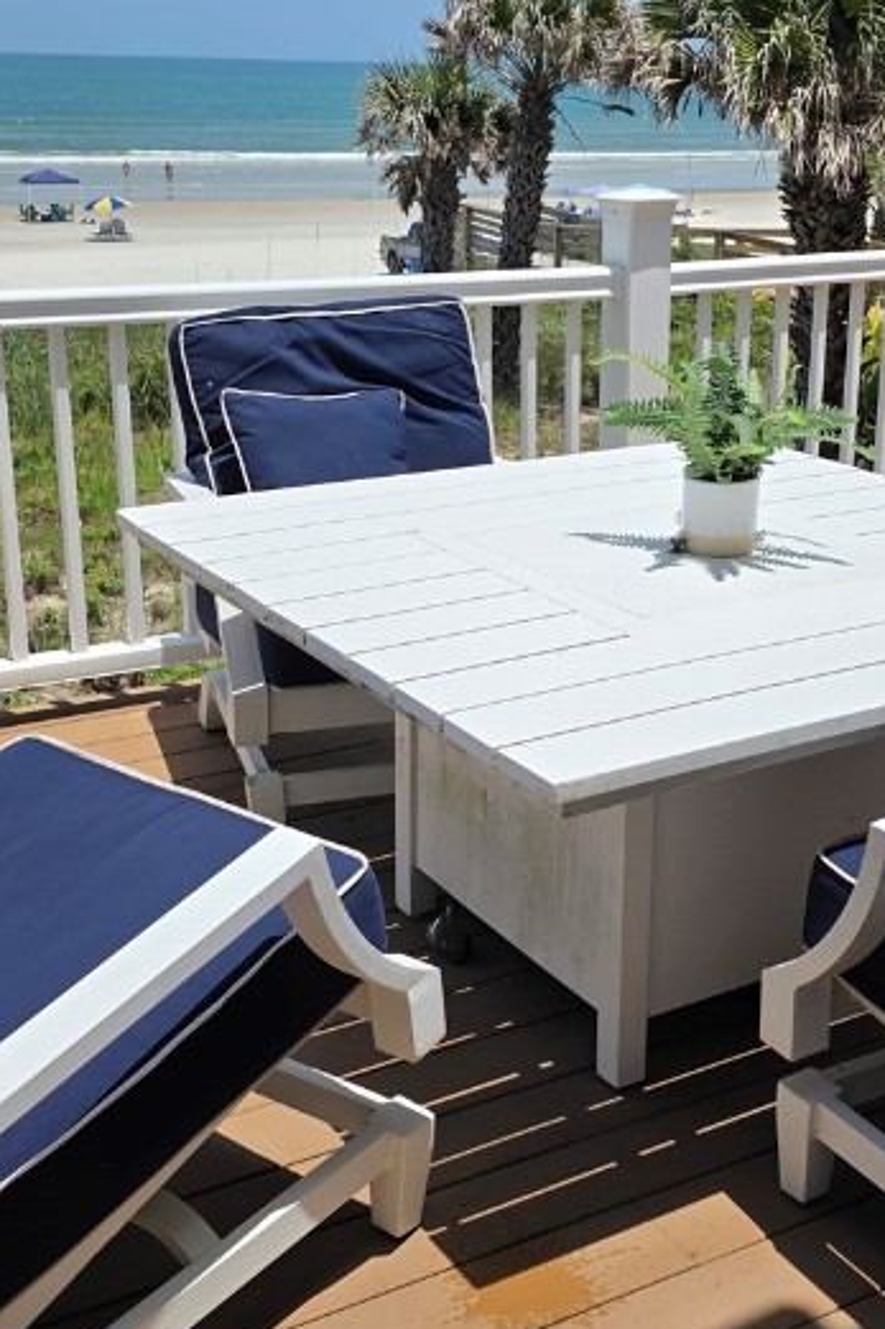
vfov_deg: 41.9
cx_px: 528
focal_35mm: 47
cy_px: 589
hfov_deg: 28.6
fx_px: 1734
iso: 50
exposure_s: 1/7944
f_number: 1.7
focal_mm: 6.3
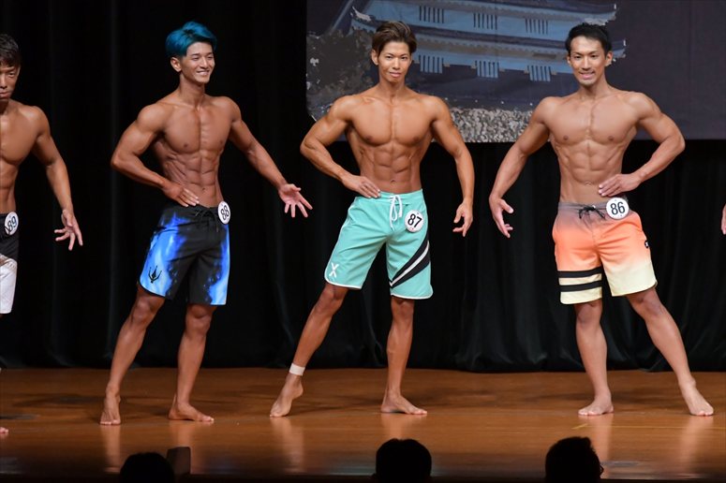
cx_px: 363
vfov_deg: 5.1
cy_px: 242
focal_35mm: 270
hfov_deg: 7.6
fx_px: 5442
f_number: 5.6
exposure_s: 1/400
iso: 5000
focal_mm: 180
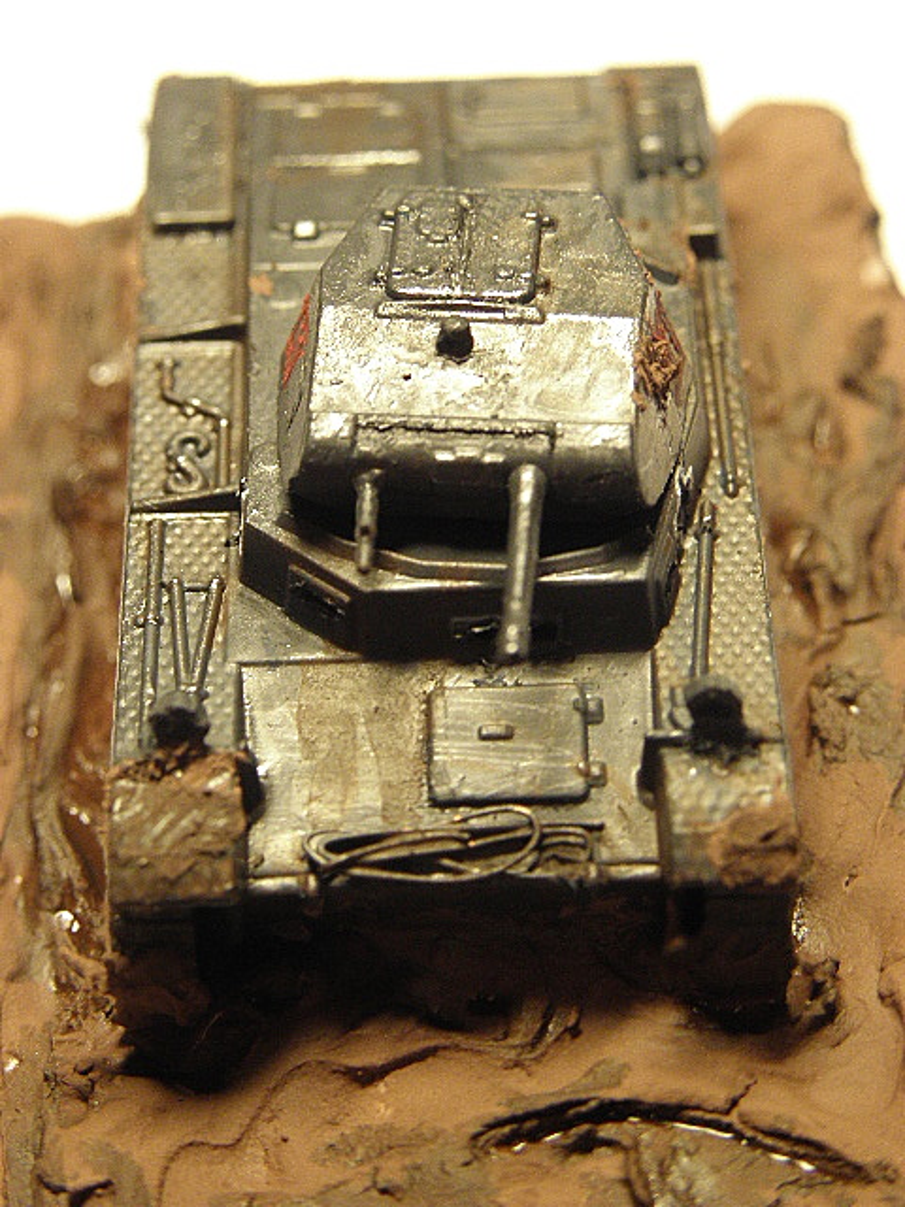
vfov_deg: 18.7
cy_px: 604
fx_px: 3660
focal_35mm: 105
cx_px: 452
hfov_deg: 14.1
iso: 125
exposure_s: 1/15
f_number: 4.2
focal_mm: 18.76
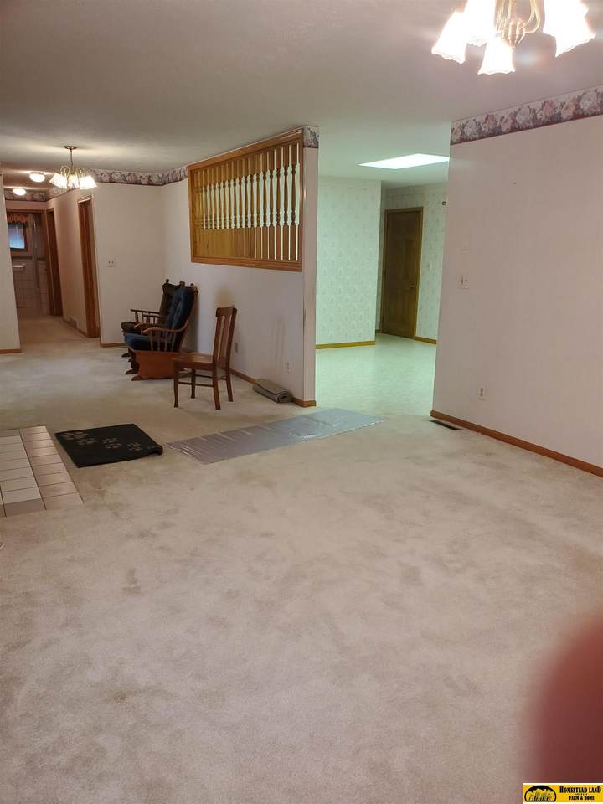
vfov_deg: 67.3
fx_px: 604
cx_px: 302
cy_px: 402
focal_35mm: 26
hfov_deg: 53.1
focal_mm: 4.3
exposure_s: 1/39
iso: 200
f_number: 2.4
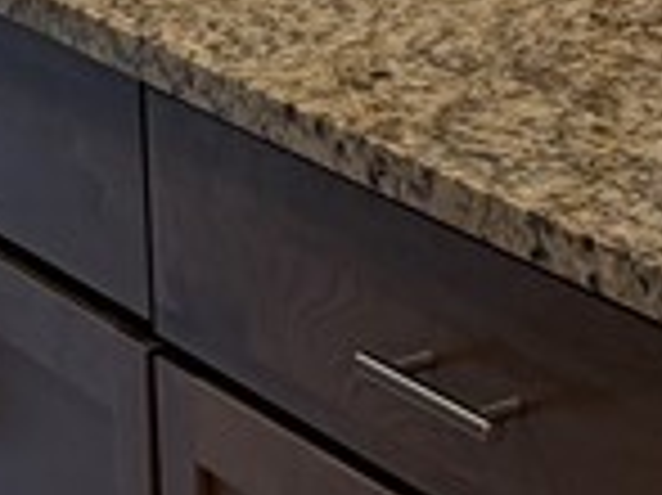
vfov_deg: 8.3
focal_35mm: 167
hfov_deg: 10.0
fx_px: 3191
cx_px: 1698
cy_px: -567
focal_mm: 6.76
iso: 160
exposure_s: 1/120
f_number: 1.78
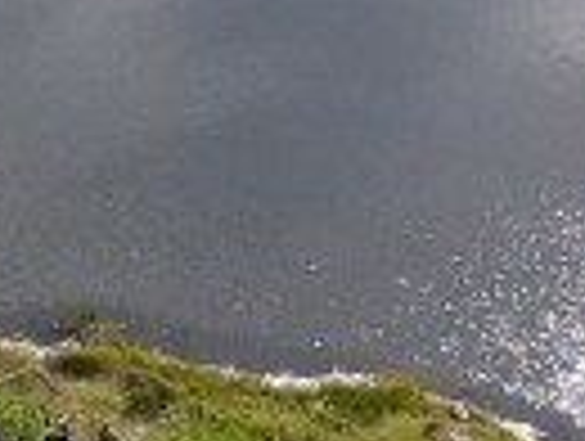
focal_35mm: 189
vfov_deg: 7.9
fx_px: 3200
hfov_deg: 8.7
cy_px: 32
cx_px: -1148
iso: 100
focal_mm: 4.5
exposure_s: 1/400
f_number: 2.8
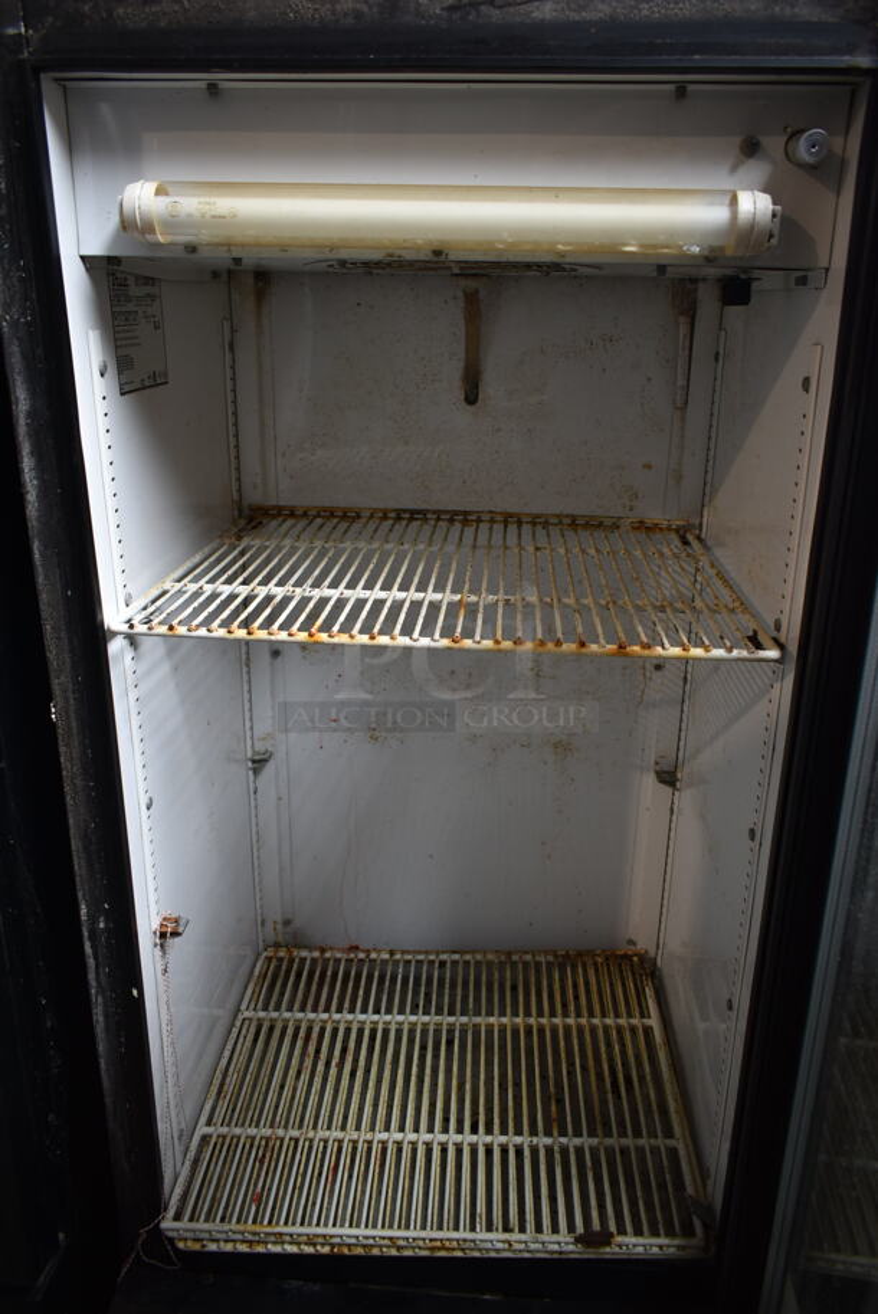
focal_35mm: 27
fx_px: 986
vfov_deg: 67.3
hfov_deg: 48.0
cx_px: 439
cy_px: 657
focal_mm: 18
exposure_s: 1/30
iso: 320
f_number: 3.5
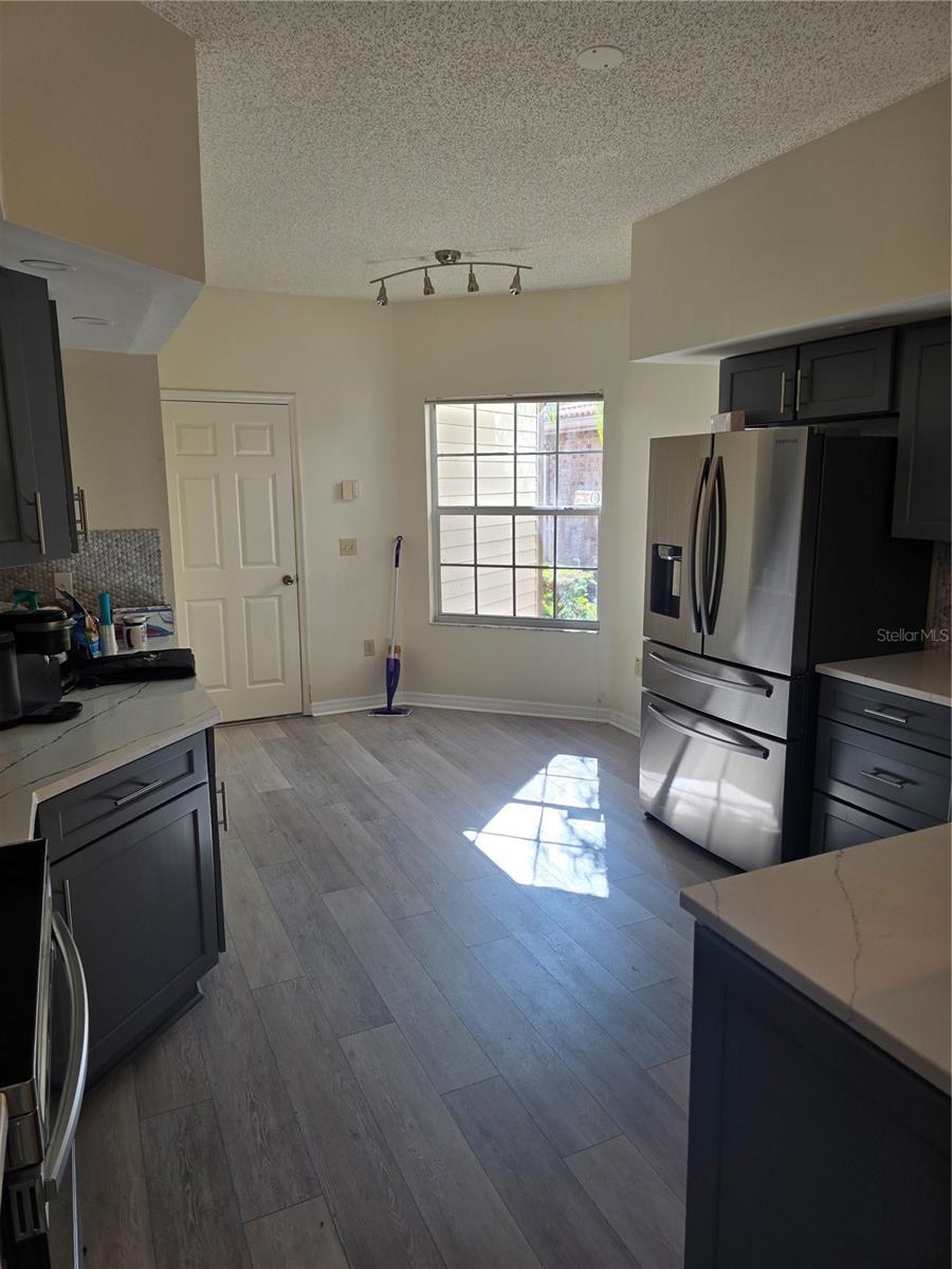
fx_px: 843
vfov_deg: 73.9
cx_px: 476
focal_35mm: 23
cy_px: 634
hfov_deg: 58.9
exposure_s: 1/120
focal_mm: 6.3
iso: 32
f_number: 1.7
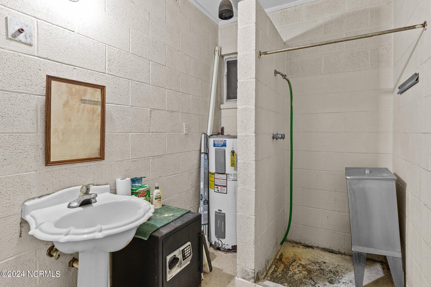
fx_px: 227
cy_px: 144
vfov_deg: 64.5
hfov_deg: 86.9
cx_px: 216
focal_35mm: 19
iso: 160
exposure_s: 2.5
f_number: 6.3
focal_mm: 19
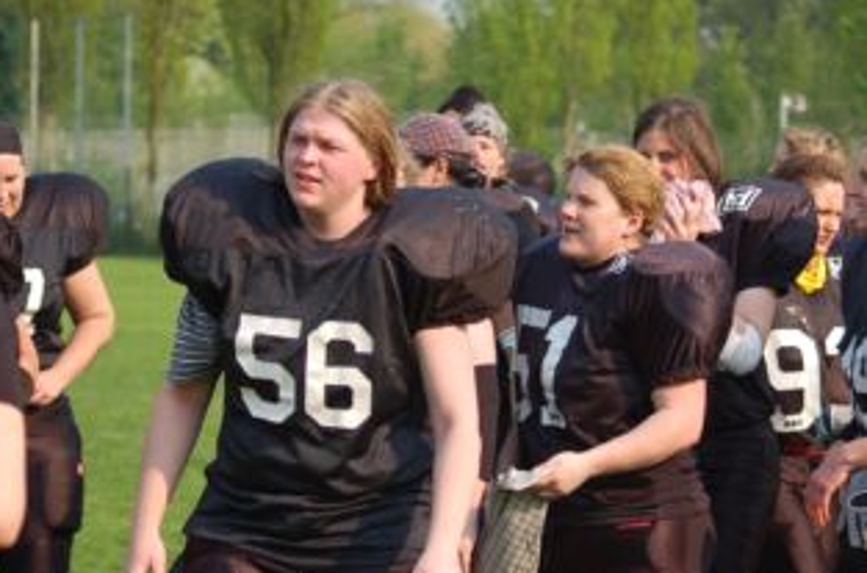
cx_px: 547
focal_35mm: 152
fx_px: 3651
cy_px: 233
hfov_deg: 13.5
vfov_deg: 9.0
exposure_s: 1/1000
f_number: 4
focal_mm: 70
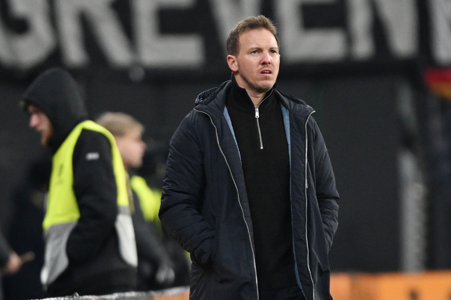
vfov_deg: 2.5
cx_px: 226
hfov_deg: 3.7
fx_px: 7014
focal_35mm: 560
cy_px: 150
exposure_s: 1/1000
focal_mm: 560
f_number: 4
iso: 2500
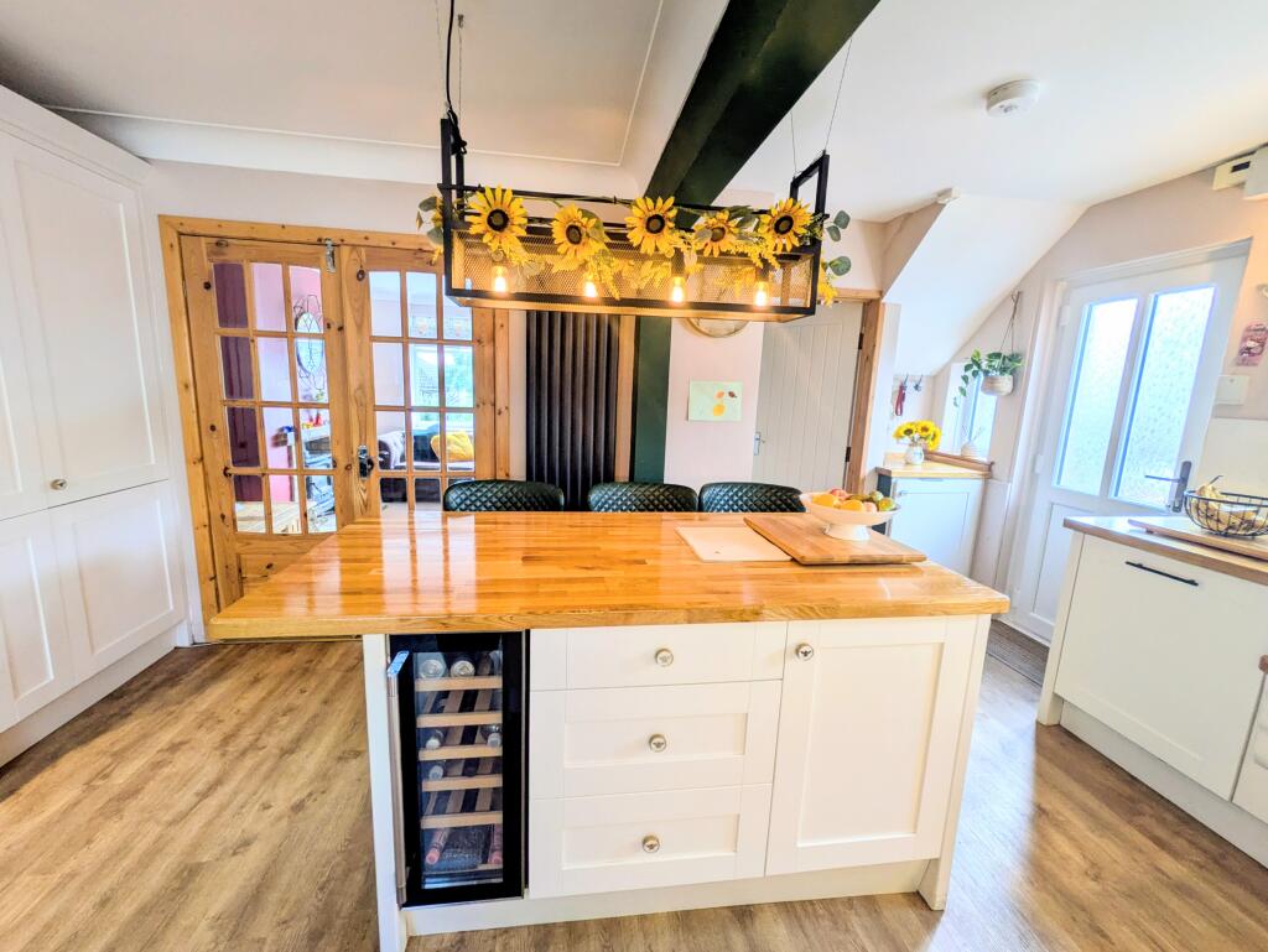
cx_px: 634
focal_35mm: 14
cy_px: 476
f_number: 2.2
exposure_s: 1/100
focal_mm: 1.83
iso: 86
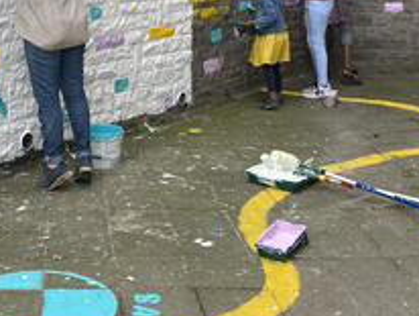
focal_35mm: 63
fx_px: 763
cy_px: 36
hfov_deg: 30.2
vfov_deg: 22.8
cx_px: 102
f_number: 1.8
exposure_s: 1/473
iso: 32
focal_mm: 4.25
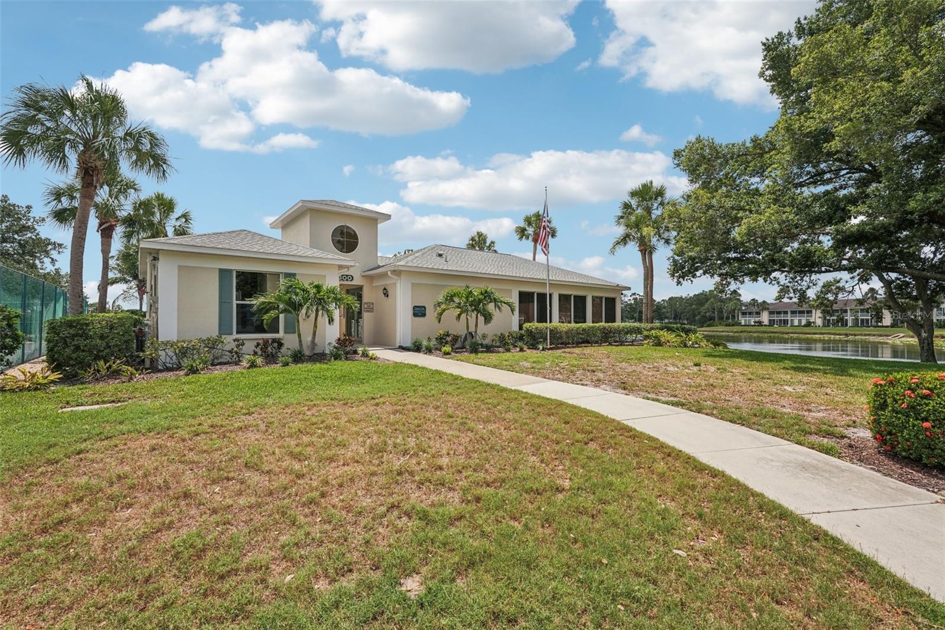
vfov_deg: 73.7
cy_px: 315
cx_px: 472
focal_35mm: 16
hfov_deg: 96.7
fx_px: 420
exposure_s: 1/1250
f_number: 8
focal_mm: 16
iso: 400
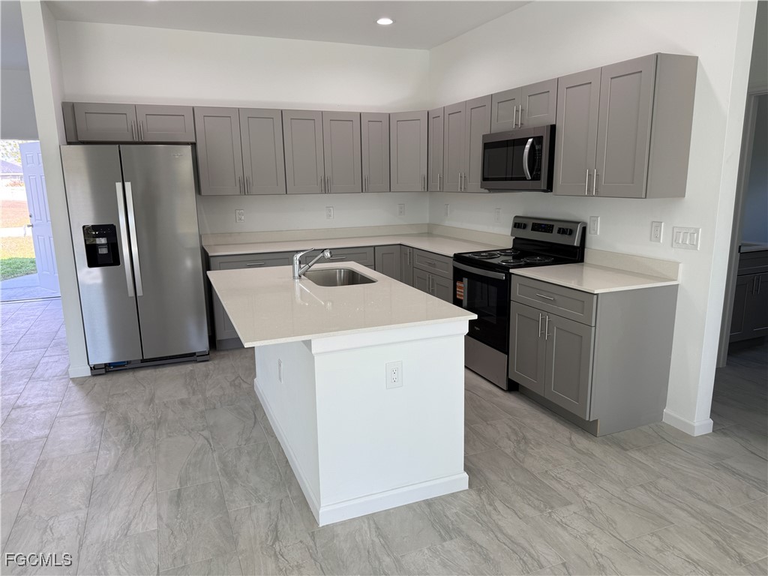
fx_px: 532
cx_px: 384
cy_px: 288
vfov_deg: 56.8
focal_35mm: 24
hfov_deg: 71.6
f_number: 1.78
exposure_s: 1/178
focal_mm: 6.76
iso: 64
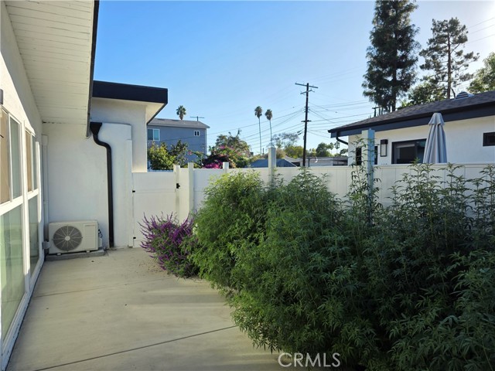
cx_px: 248
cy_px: 186
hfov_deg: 73.9
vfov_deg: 58.9
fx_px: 329
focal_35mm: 23
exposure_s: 1/2882
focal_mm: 6.3
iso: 80
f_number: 1.7
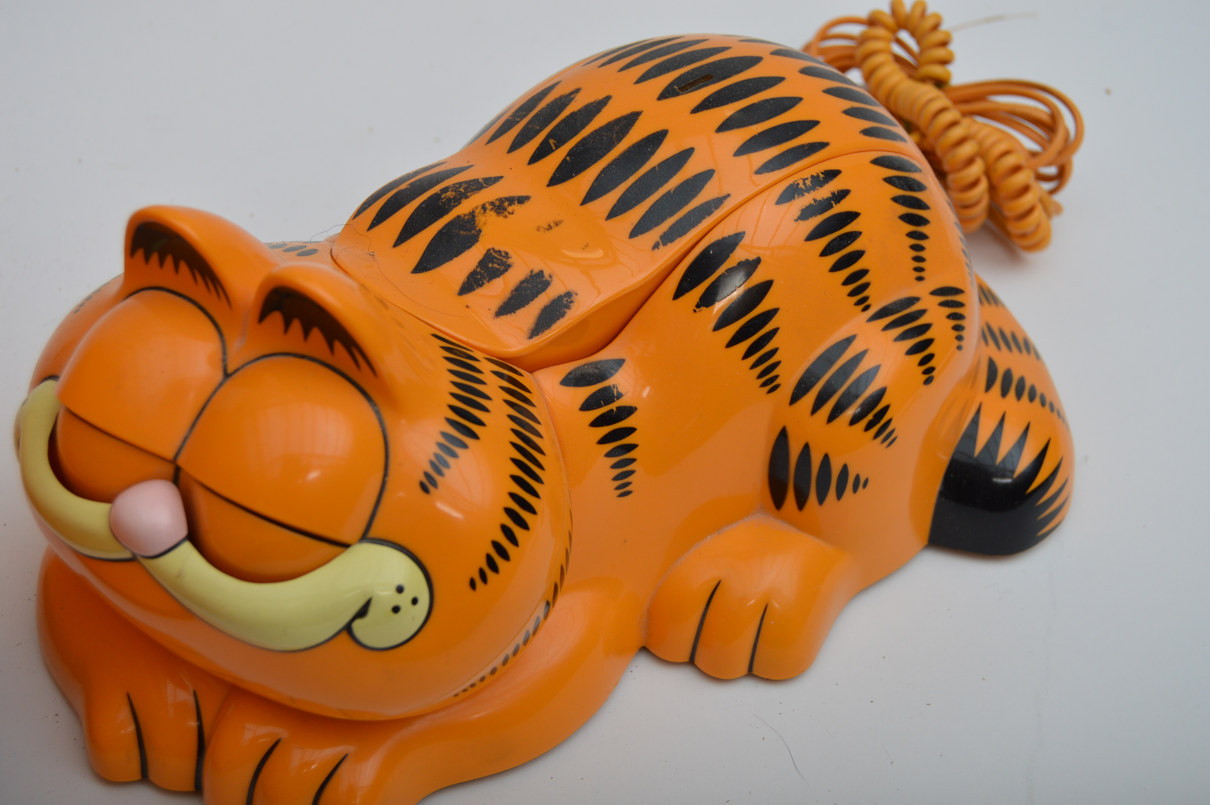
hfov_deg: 35.1
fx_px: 1914
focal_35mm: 57
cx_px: 605
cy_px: 402
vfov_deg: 23.7
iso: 200
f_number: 5
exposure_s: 1/200
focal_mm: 38
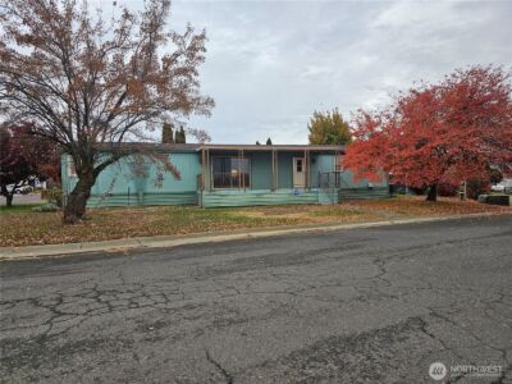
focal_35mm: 23
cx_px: 256
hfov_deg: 73.9
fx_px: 340
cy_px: 192
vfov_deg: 58.9
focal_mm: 6.3
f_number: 1.7
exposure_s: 1/124
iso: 10
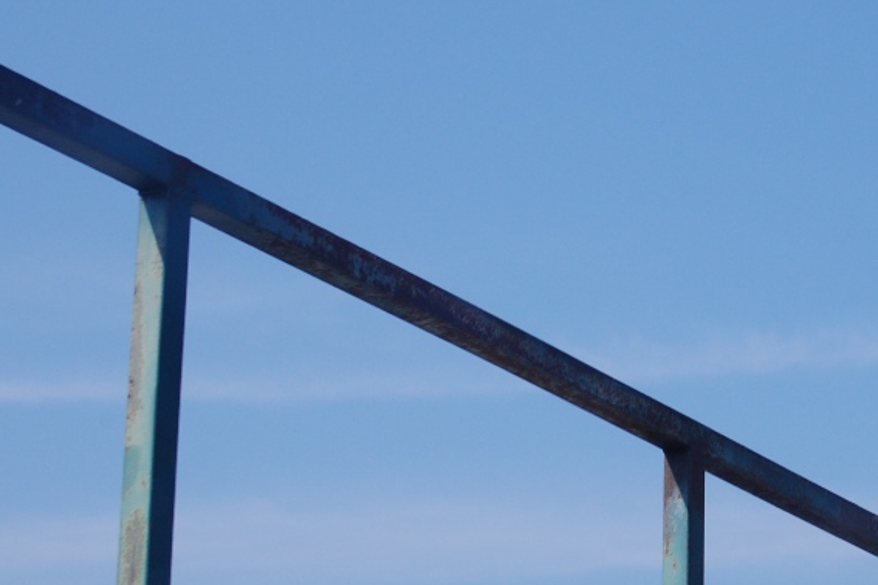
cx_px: 760
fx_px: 3631
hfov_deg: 13.7
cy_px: 408
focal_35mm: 149
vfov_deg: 9.2
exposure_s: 1/320
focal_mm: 55
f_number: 9
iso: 200
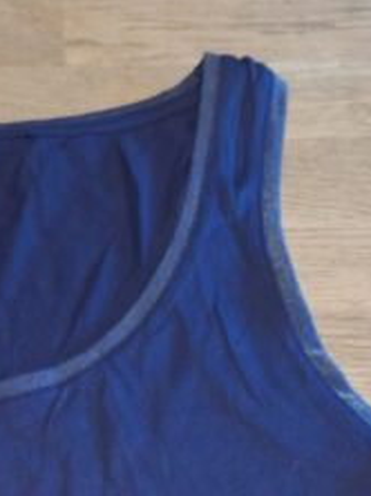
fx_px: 1188
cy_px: 853
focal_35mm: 83
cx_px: -31
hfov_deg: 17.2
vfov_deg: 18.9
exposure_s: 1/25
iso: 800
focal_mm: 5.54
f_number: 1.8
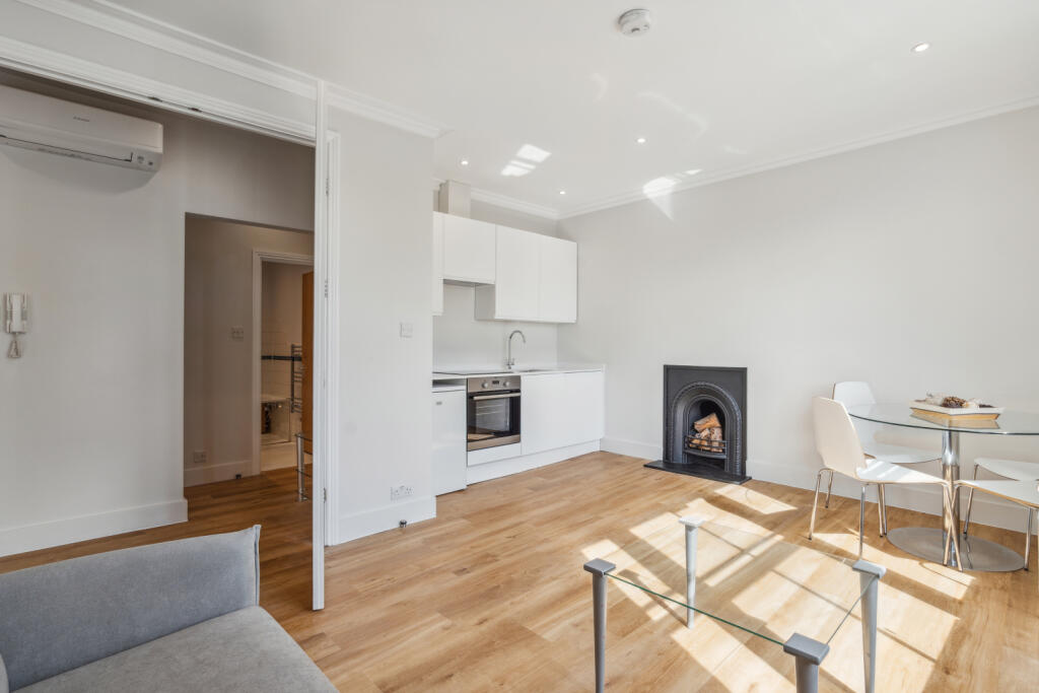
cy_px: 346
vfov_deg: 73.8
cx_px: 520
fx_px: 462
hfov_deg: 96.7
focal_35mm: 16
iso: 400
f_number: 11
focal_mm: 16
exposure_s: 1/25
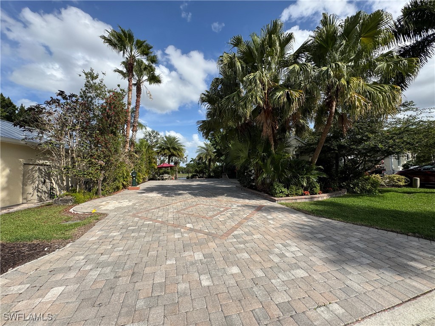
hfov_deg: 102.1
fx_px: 176
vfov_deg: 85.7
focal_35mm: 14
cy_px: 163
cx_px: 218
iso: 40
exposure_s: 1/1832
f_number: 2.2
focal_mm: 2.22
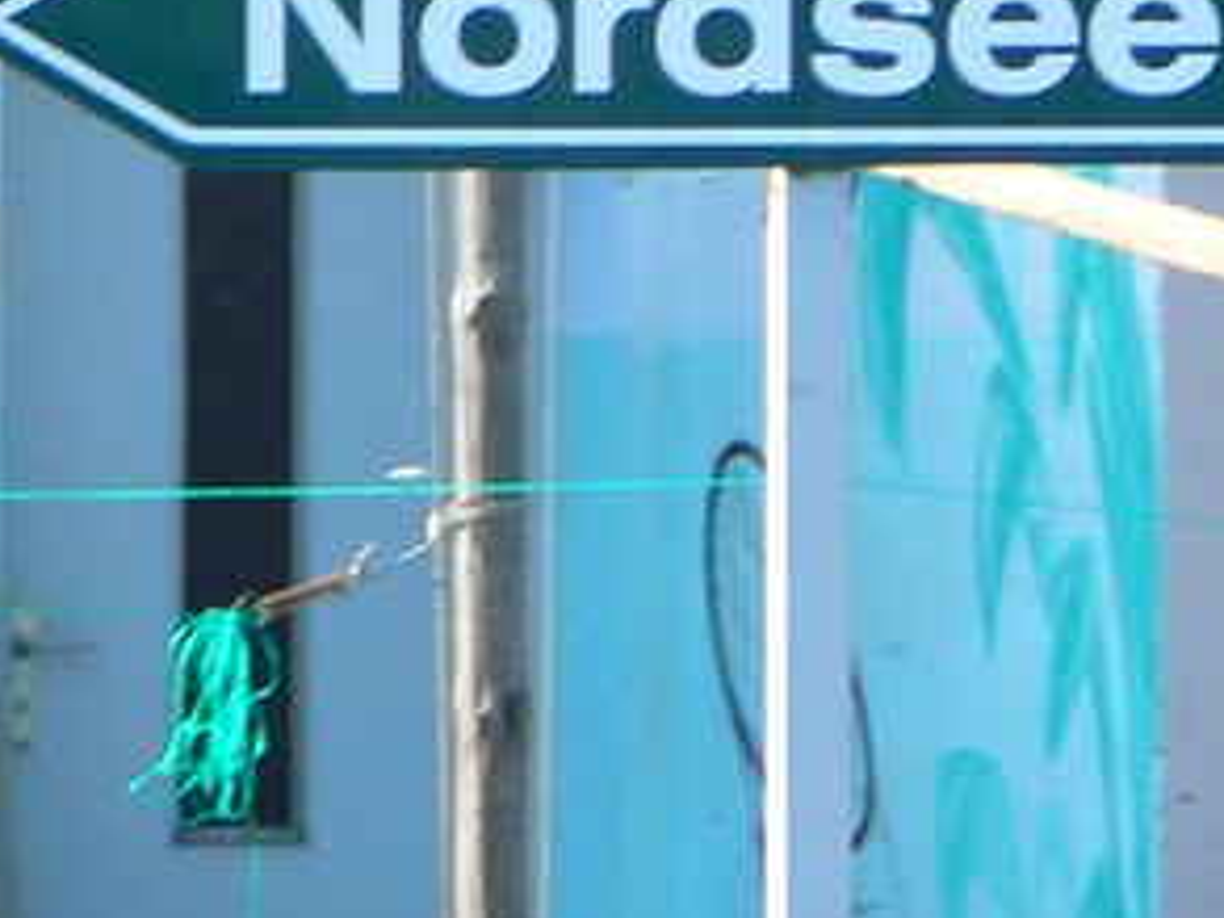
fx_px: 54277
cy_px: -92
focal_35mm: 1535
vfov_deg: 1.0
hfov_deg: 1.3
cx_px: 763
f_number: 3.7
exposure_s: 1/125
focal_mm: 88.8
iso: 200
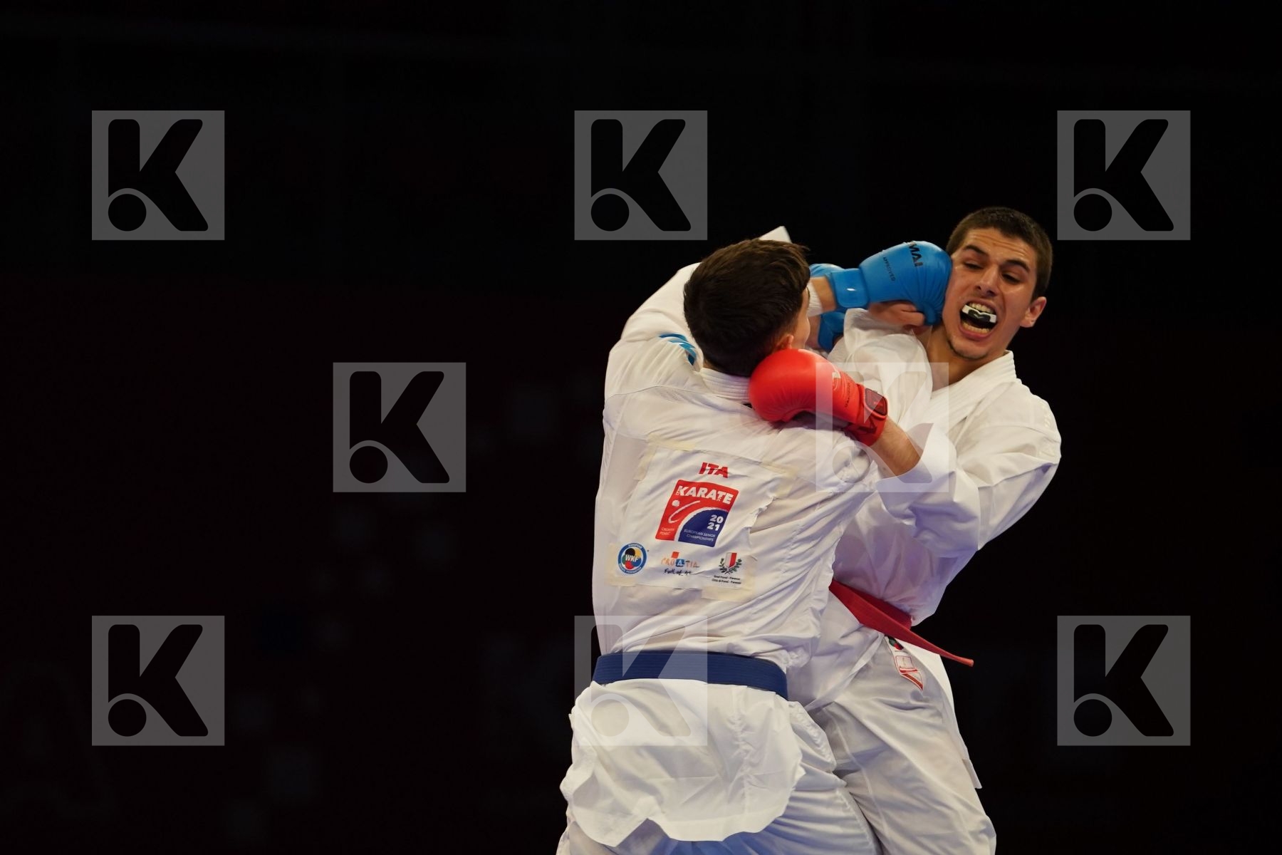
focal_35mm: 268
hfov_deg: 7.7
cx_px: 641
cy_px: 428
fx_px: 9543
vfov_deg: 5.1
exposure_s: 1/1000
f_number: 2.8
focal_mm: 179
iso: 2000
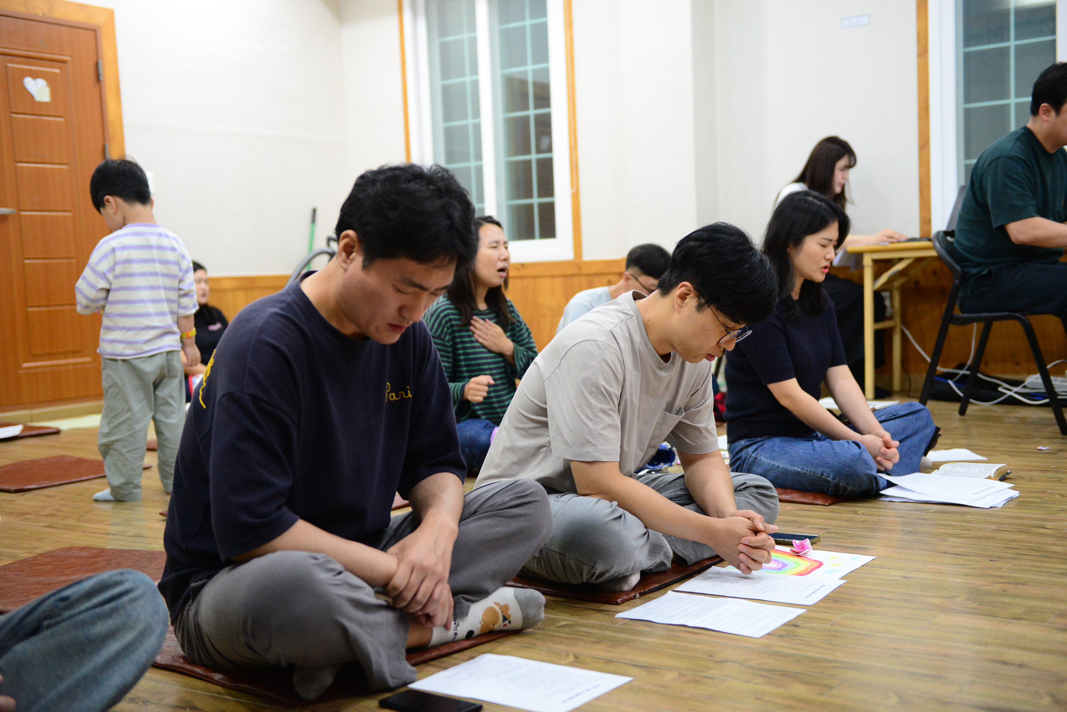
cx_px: 534
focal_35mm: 44
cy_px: 356
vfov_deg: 30.5
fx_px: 1304
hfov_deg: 44.5
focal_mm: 44
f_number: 2.8
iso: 3200
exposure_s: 1/250
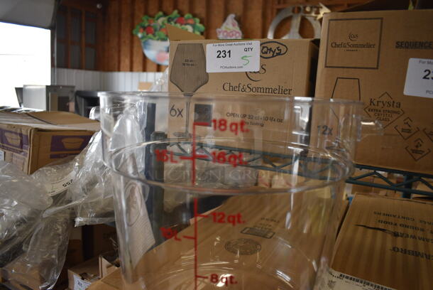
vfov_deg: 48.0
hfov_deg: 67.3
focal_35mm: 27
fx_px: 325
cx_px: 216
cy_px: 145
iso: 800
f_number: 3.5
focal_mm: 18
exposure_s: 1/250
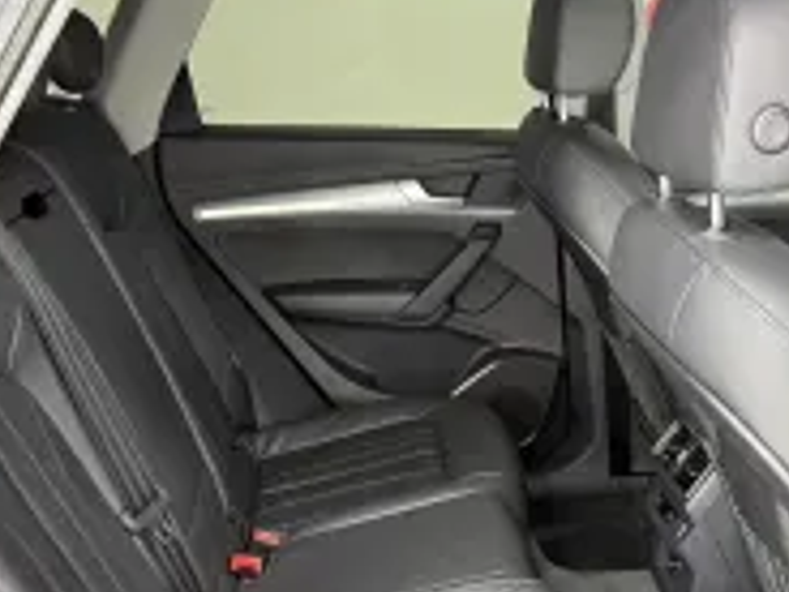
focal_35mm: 47
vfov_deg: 30.3
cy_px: 450
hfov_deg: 40.2
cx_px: 485
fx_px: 1071
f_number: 1.78
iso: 500
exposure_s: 1/50
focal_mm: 6.76
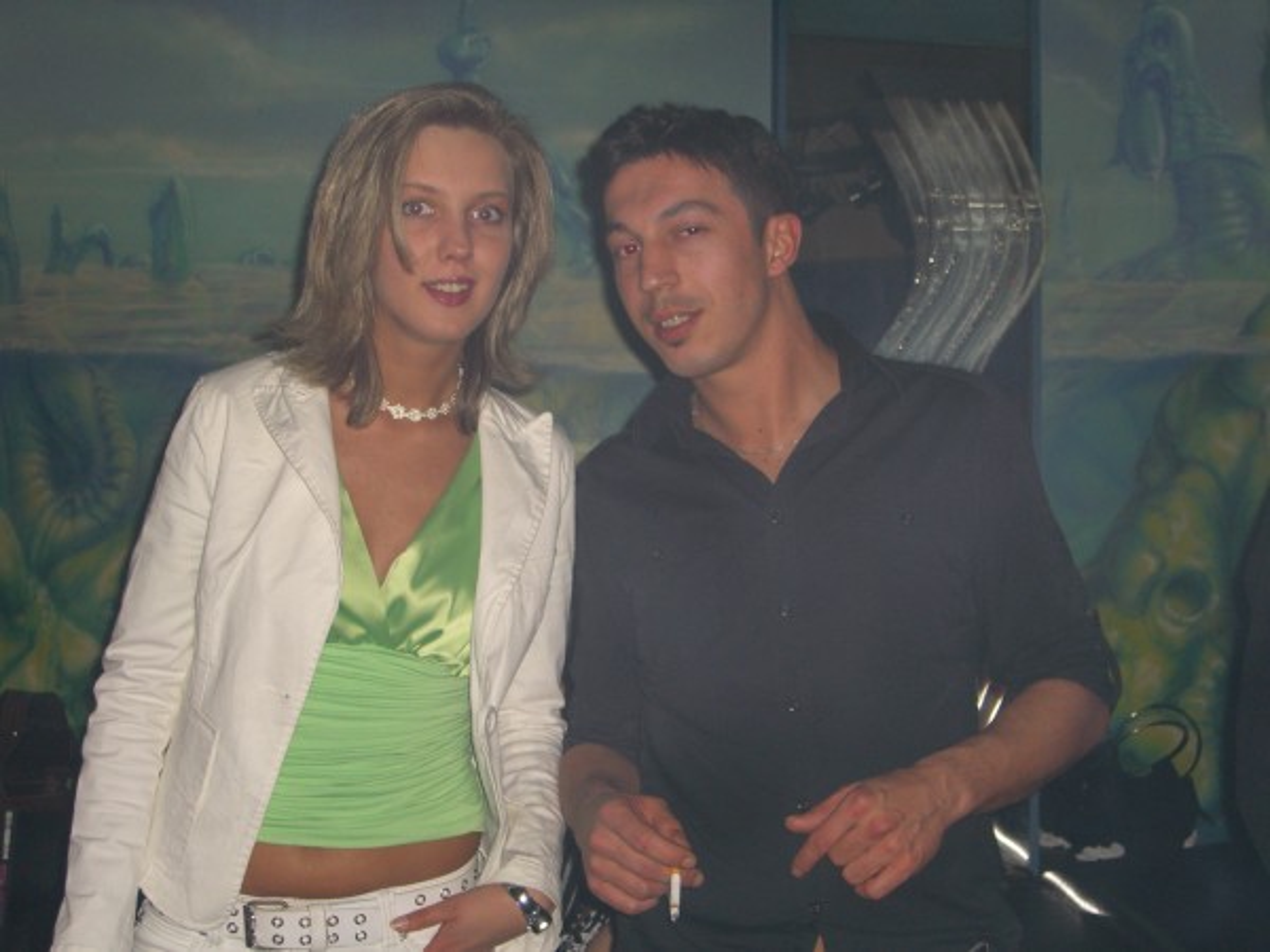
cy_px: 476
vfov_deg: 25.7
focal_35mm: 57
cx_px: 635
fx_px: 2091
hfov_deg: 33.8
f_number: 3.6
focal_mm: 11.8
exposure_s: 1/60
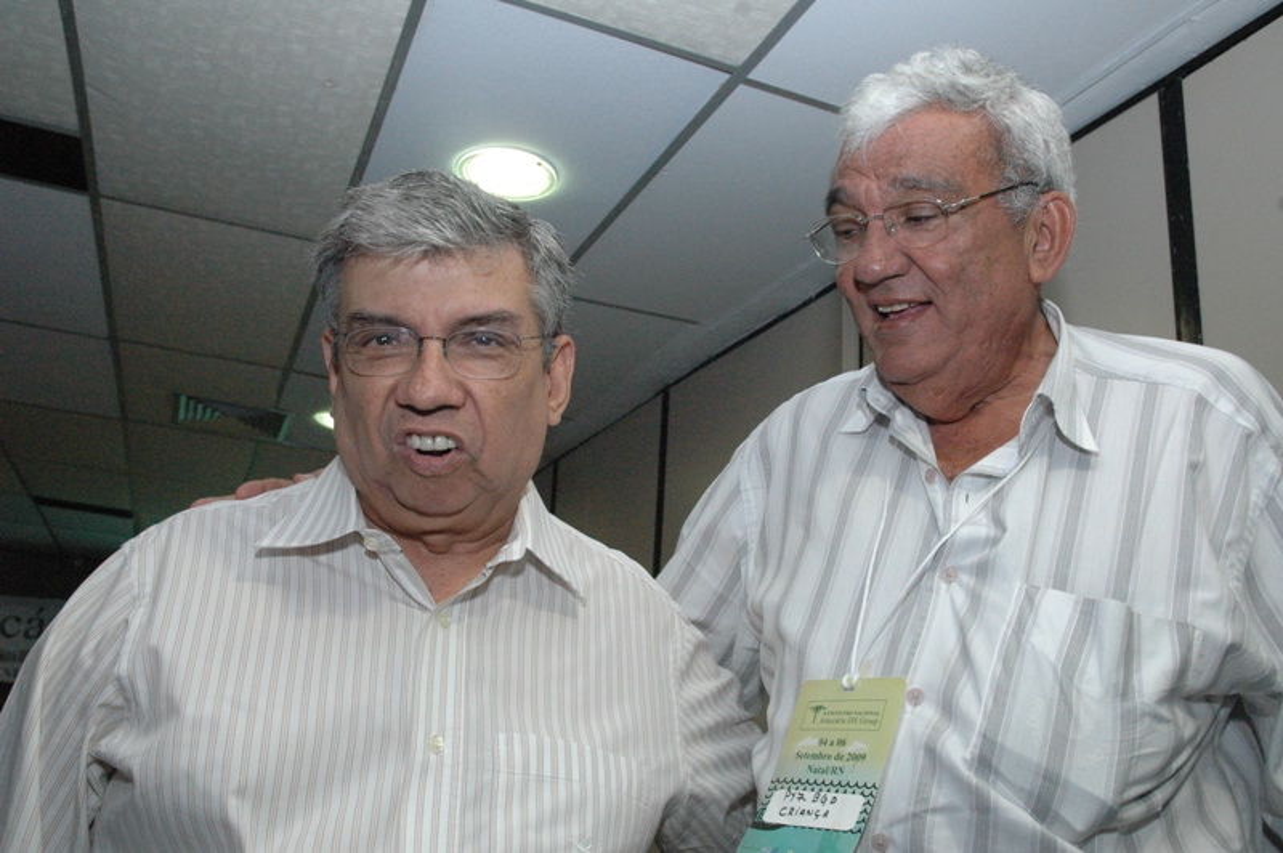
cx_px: 642
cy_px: 426
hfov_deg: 57.3
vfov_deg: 39.9
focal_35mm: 33
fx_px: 1175
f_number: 7.1
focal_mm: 22
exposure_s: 1/60
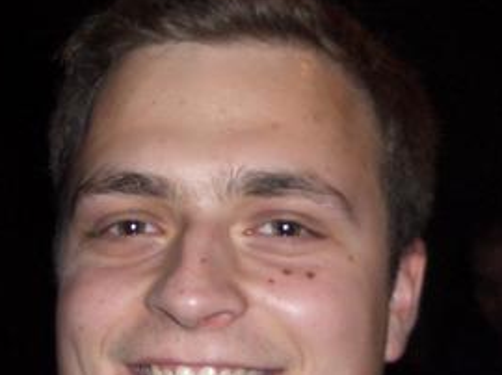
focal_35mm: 83
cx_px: 212
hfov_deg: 23.6
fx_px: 1203
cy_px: 208
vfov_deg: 17.7
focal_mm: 5.8
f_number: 2.6
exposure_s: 1/40
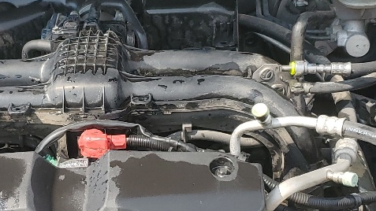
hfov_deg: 22.4
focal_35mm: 95
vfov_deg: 12.7
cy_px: 124
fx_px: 947
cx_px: 132
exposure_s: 1/1429
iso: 50
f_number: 1.5
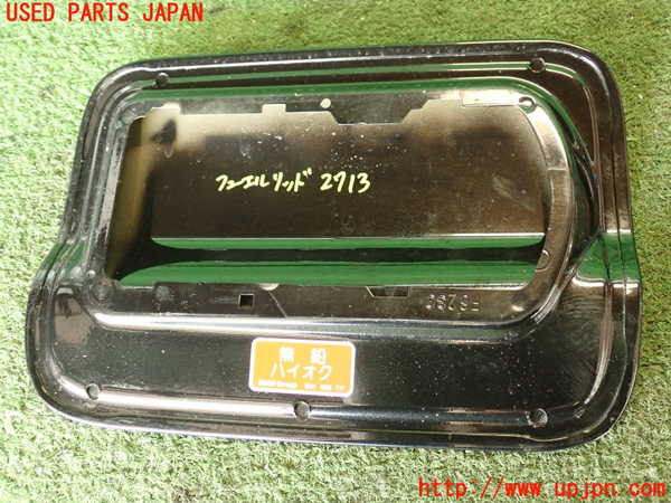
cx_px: 336
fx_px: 698
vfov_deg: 39.7
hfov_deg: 51.4
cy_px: 252
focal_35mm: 36
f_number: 2.5
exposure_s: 1/40
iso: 500
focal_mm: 6.37
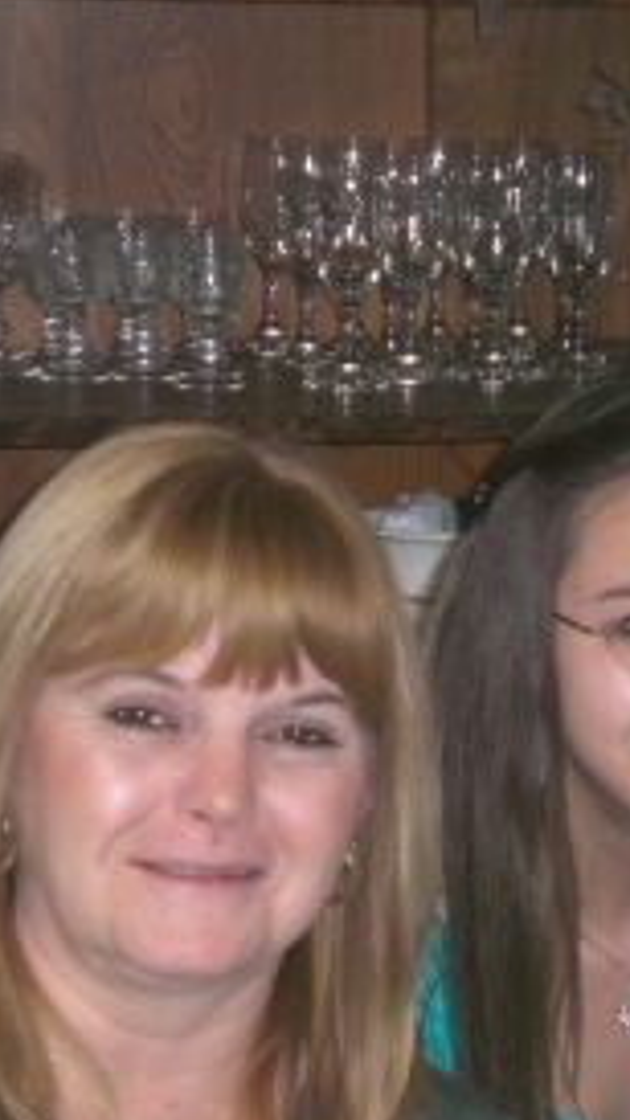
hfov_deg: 9.0
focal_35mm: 134
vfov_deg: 16.0
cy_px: 582
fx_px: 3982
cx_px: 642
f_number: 4.5
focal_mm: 12.47
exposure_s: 1/60
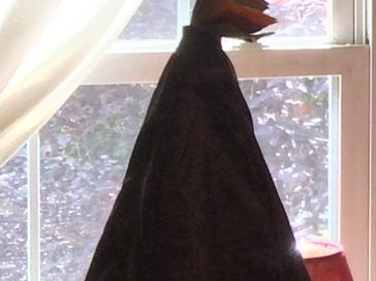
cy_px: 30
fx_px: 1953
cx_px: 909
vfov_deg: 8.2
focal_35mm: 180
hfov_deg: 9.7
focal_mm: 3.3
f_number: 2.4
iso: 32
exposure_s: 1/30
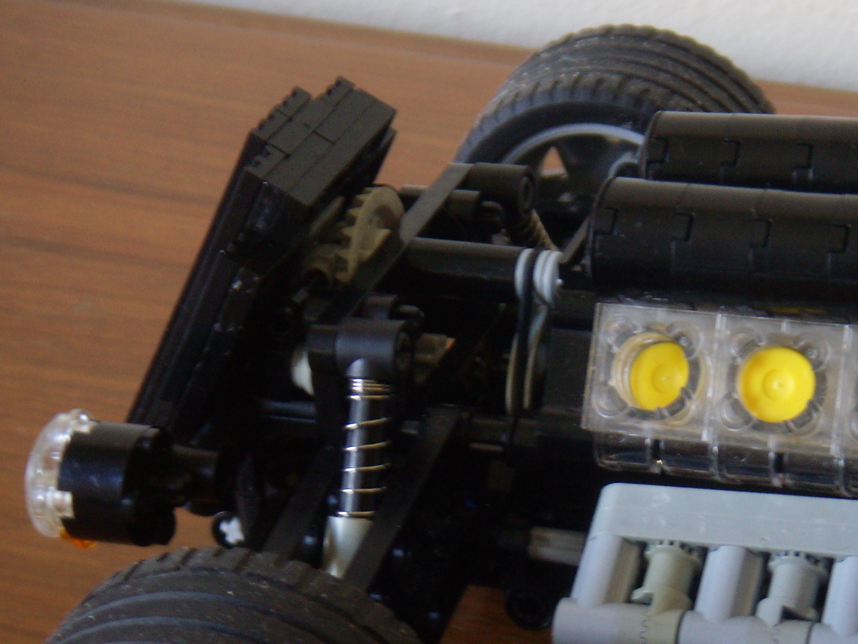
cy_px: 306
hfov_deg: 20.0
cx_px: 533
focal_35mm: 98
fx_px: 2429
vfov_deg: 15.1
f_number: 3.9
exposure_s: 1/13
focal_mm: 11
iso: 100
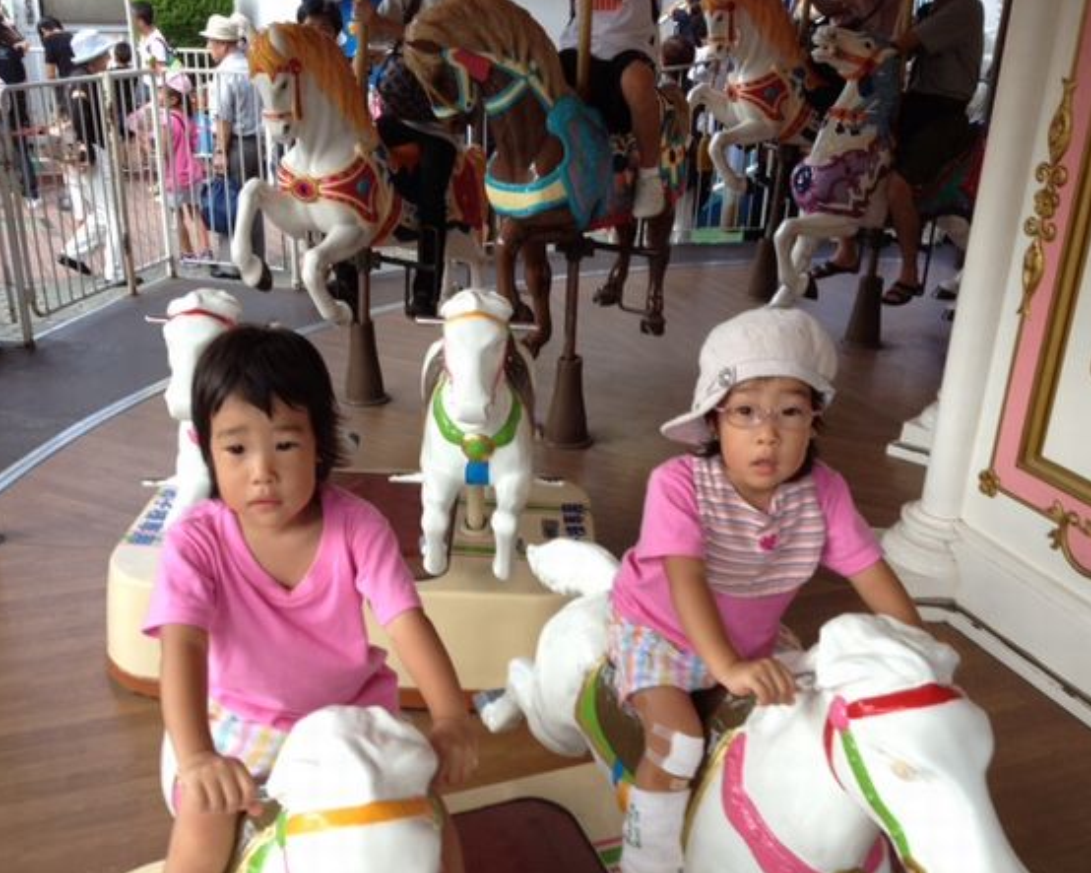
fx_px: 1194
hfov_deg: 49.1
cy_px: 437
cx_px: 520
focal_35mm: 37
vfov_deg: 40.1
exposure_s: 1/133
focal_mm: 4.28
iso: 64
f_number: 2.4
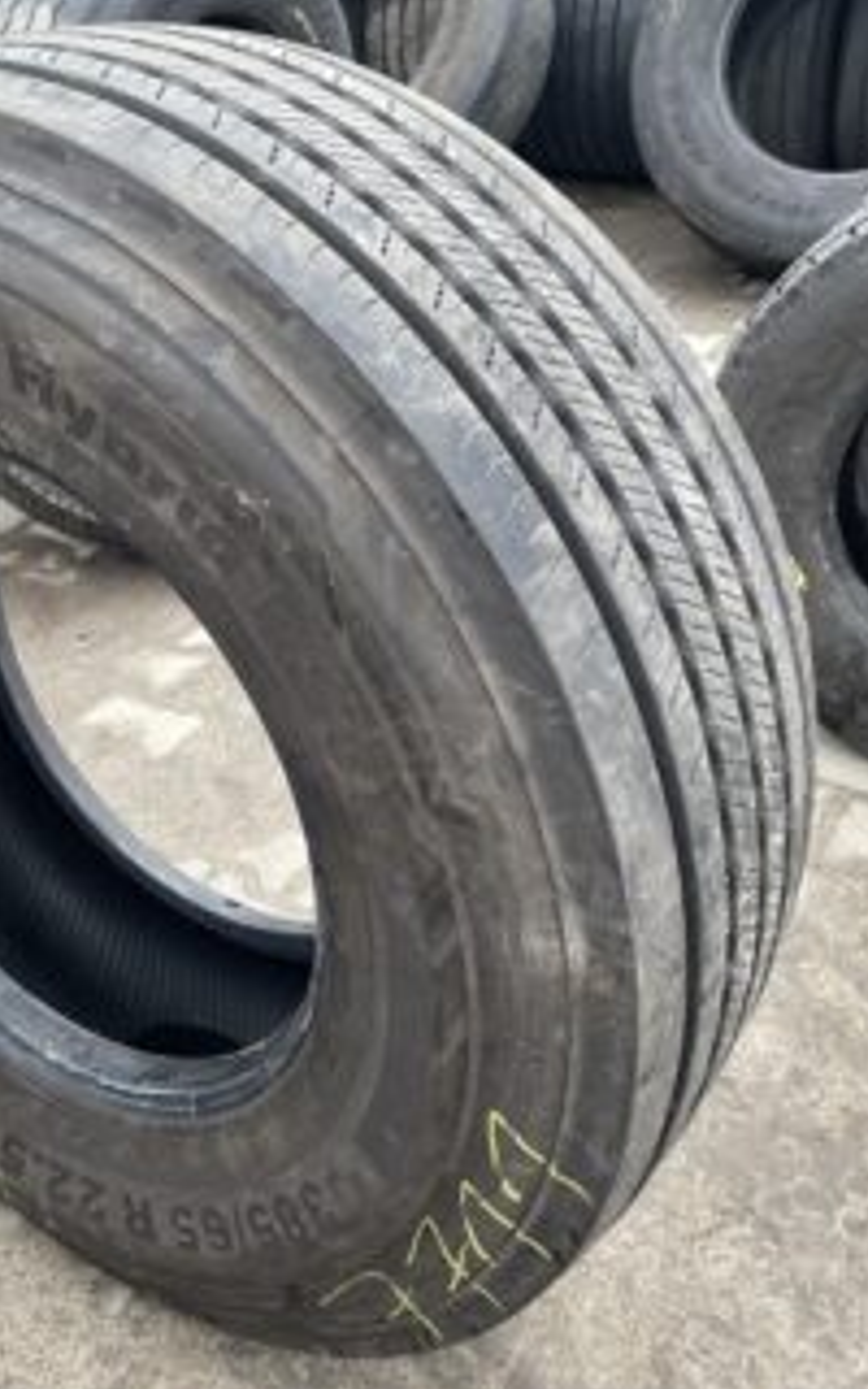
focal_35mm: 37
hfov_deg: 33.3
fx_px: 1400
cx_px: 161
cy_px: 697
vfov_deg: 52.7
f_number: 1.6
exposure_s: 1/121
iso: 40
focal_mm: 4.2
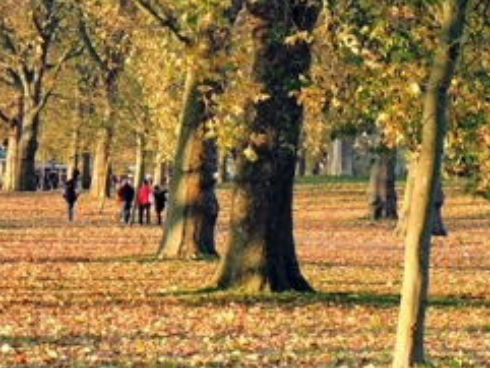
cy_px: -180
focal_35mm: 210
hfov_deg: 9.4
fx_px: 2974
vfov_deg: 7.0
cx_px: 89
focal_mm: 9.8
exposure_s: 1/60
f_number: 3.7
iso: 200
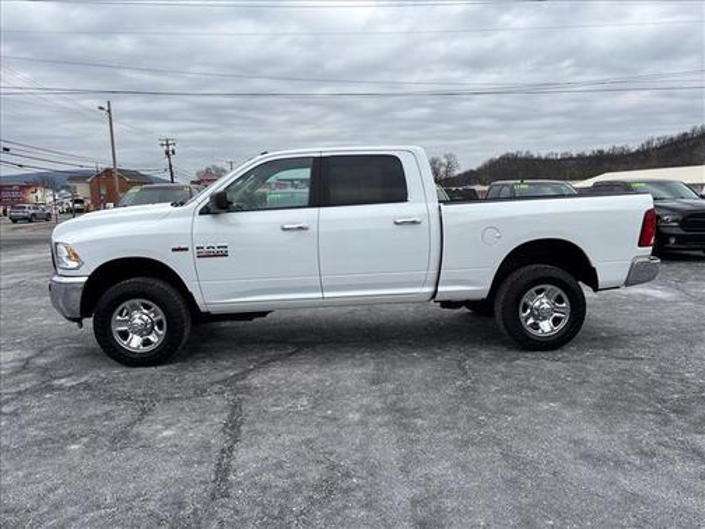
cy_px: 264
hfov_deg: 67.3
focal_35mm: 26
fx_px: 530
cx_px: 352
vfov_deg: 53.1
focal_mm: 5.96
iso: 50
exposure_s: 1/2710
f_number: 1.6
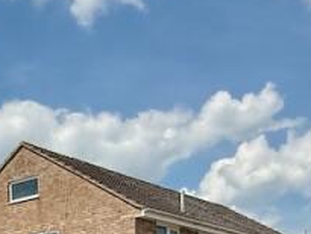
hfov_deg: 27.1
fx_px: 629
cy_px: 395
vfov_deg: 17.7
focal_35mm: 70
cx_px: 53
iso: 50
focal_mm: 2.22
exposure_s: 1/2320
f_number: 2.2
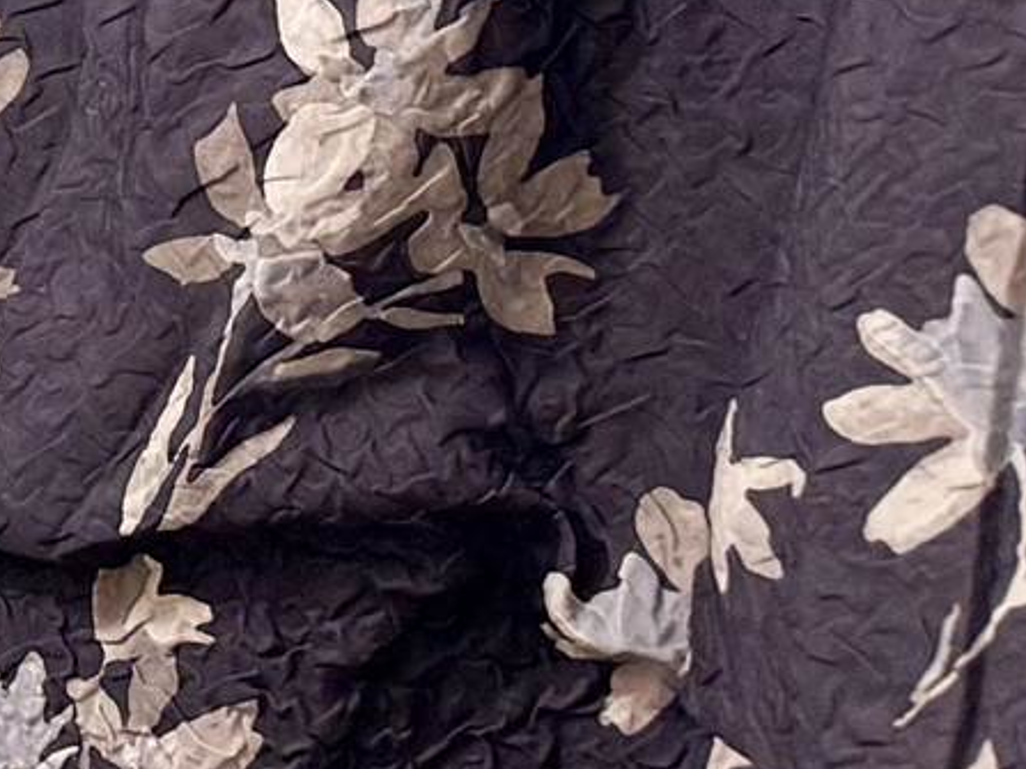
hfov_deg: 9.3
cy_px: -578
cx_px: -2142
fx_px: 4889
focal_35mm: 165
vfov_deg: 8.7
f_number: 1.78
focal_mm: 6.76
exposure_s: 1/120
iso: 125
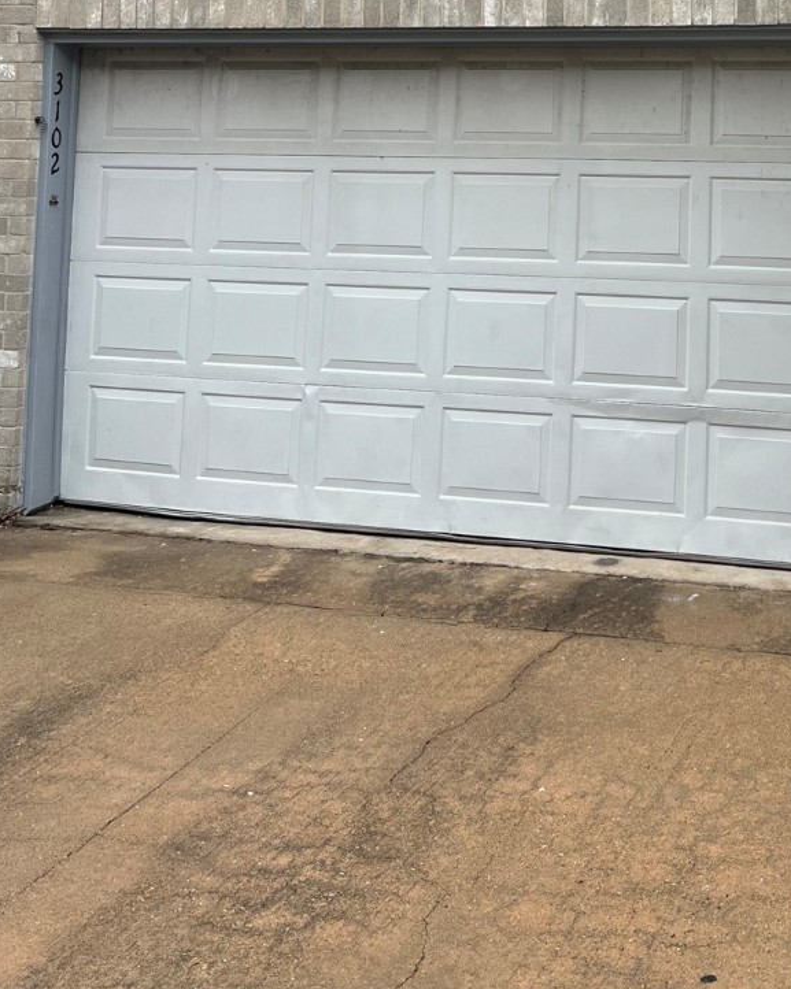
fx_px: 1581
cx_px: 695
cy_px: -8
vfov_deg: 32.0
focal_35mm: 54
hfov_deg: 27.2
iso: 50
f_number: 1.5
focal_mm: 5.7
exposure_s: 1/521
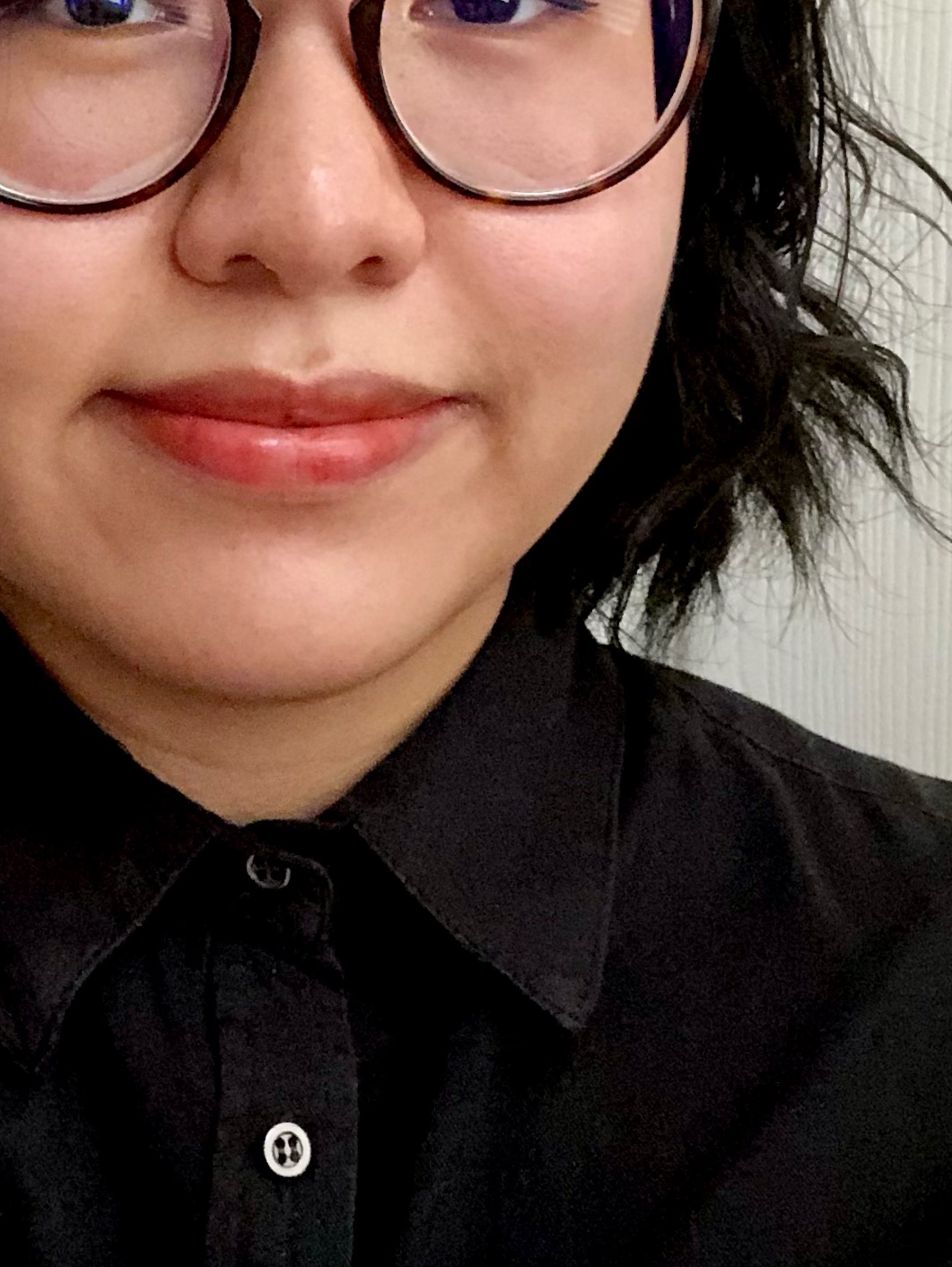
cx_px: 222
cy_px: 460
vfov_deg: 27.6
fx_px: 2564
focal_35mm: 70
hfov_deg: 20.8
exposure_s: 1/30
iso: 250
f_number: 2.2
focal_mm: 2.87
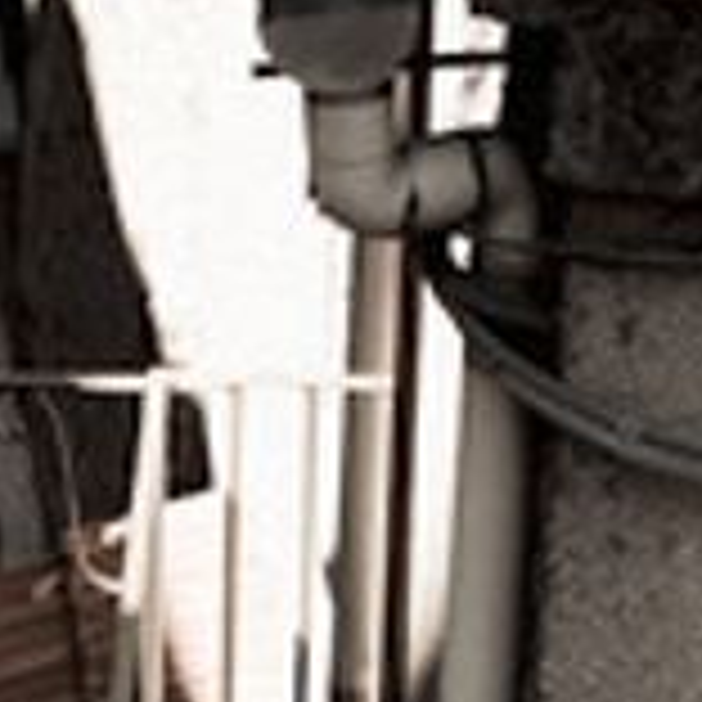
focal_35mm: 229
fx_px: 5254
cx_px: -508
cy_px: 2509
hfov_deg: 7.4
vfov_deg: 6.5
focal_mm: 35
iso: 100
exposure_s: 1/180
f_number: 8
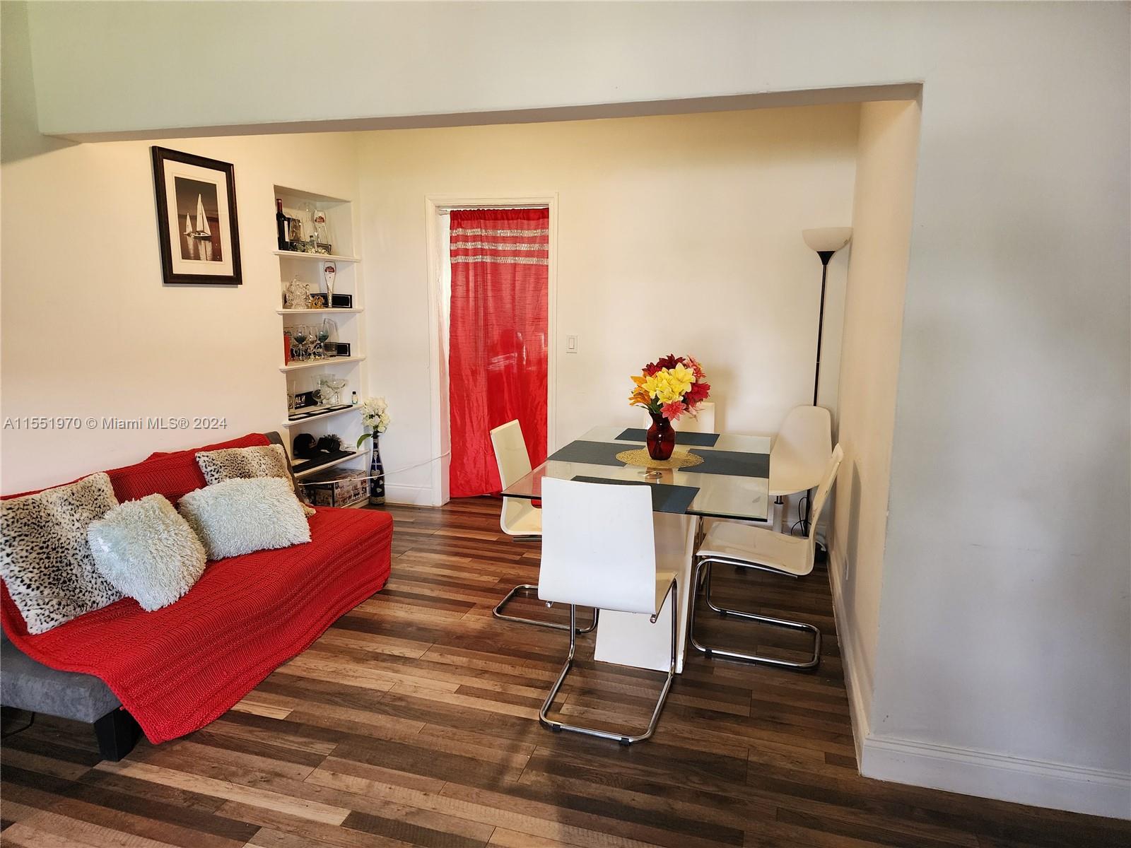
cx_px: 566
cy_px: 424
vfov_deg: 58.9
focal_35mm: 23
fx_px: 751
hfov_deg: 73.9
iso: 500
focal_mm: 6.4
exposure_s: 1/120
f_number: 1.8
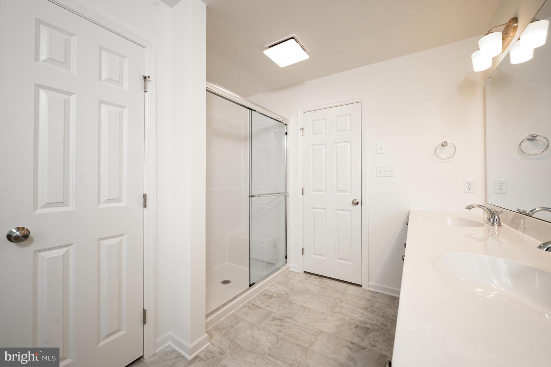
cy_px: 184
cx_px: 276
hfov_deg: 104.3
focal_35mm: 14
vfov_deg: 81.1
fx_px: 214
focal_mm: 14
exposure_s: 1/125
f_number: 8
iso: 800
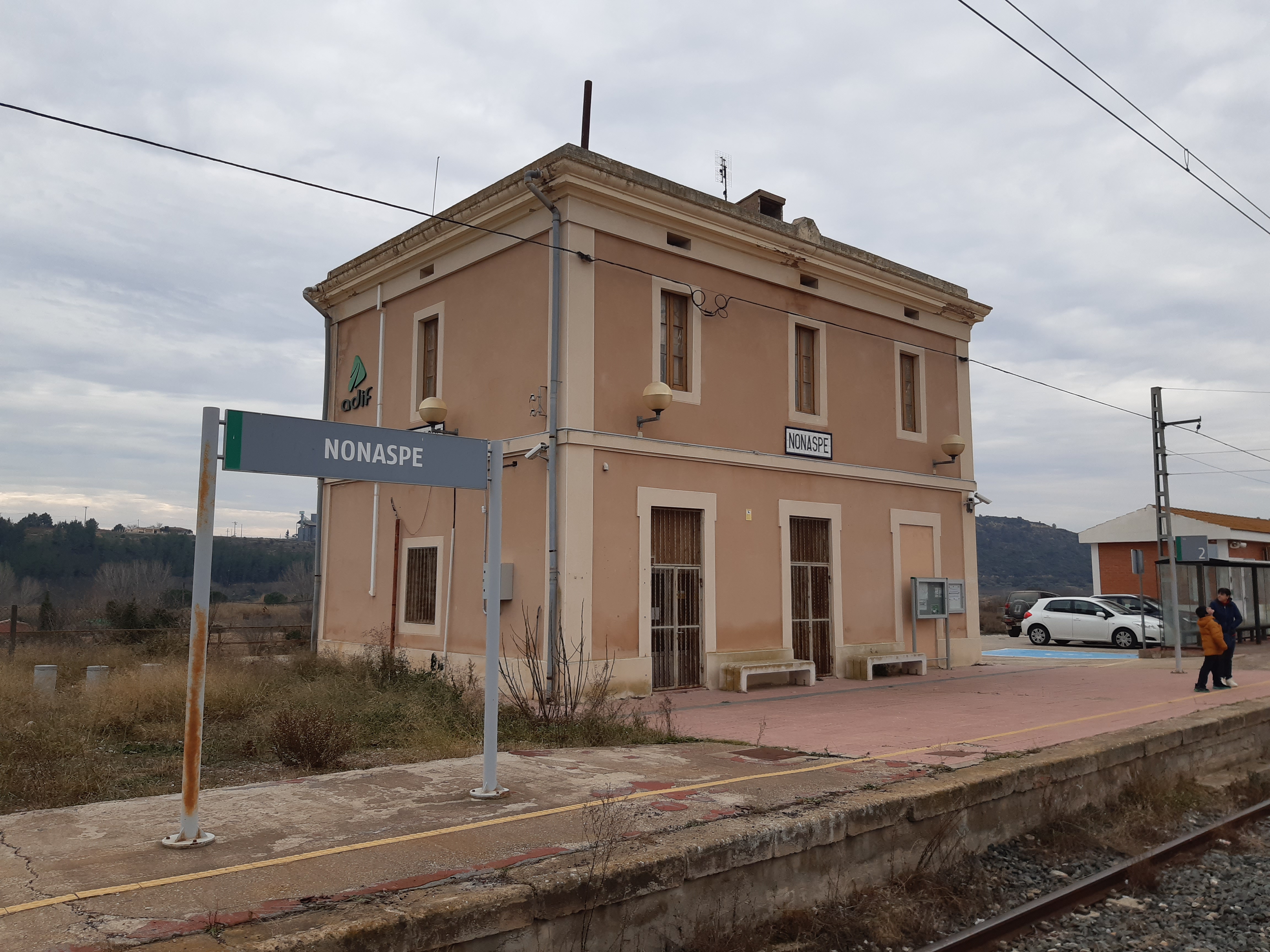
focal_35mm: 26
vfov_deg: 53.1
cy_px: 476
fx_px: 954
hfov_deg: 67.3
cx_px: 635
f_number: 1.7
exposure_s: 1/1044
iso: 40
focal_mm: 3.92
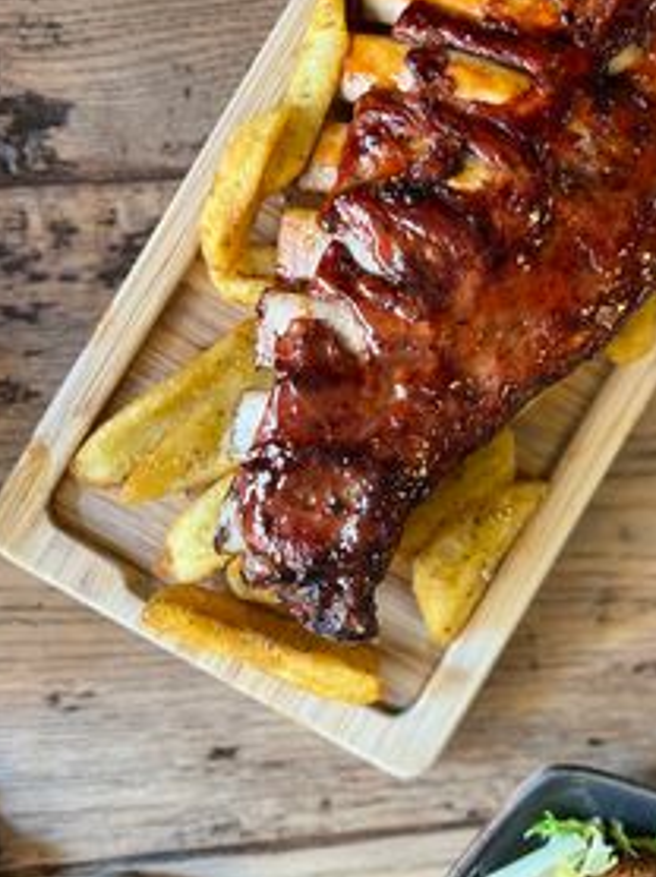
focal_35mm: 40
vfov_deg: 46.5
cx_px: 416
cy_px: 342
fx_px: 1012
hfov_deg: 35.7
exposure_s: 1/50
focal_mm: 5.7
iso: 250
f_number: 1.5
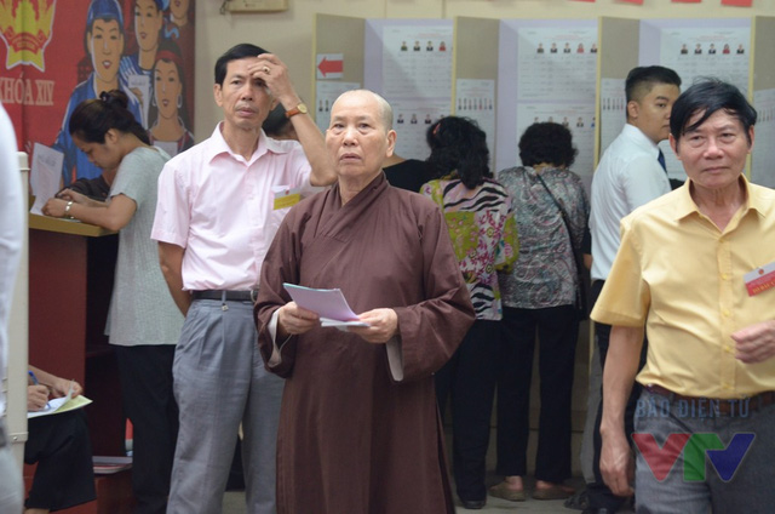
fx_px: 2772
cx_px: 388
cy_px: 257
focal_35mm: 129
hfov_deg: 15.9
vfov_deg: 10.6
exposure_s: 1/30
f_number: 5.6
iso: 1800
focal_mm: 86
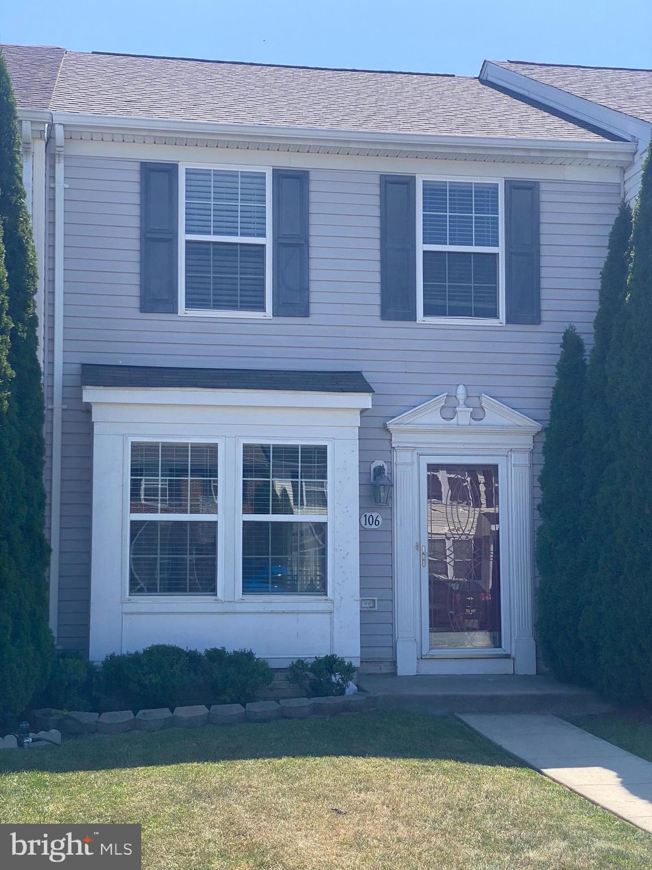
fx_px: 1306
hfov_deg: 28.0
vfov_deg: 36.8
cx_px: 326
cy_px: 435
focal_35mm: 52
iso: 20
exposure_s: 1/1597
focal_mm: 6
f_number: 2
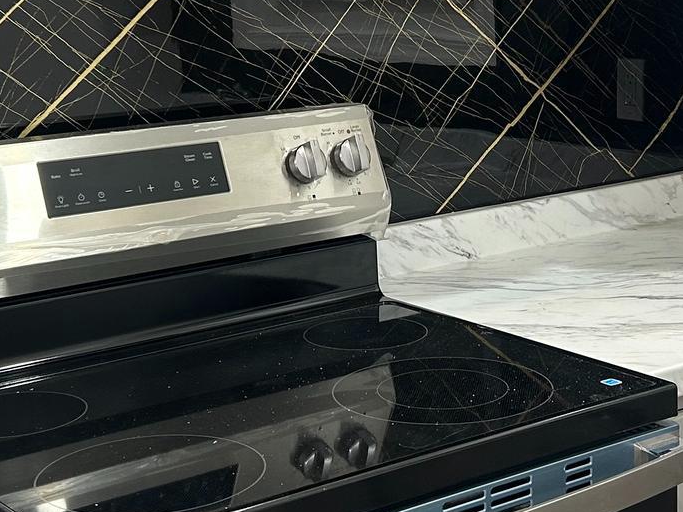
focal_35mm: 78
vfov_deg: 18.7
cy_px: 101
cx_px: 399
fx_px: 1539
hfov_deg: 25.0
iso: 100
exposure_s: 1/60
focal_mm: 5.7
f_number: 1.5
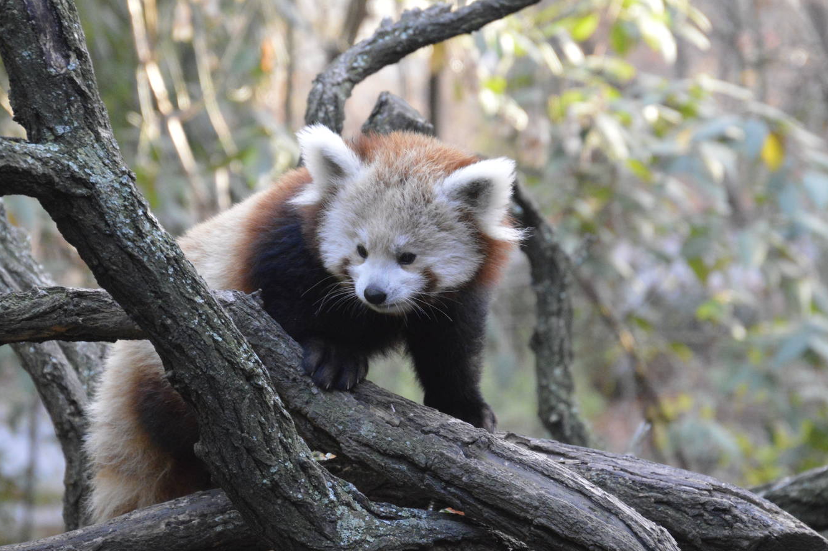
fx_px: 4137
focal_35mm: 180
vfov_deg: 7.6
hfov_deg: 11.4
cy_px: 265
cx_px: 345
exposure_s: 1/160
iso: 3200
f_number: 5.6
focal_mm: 100
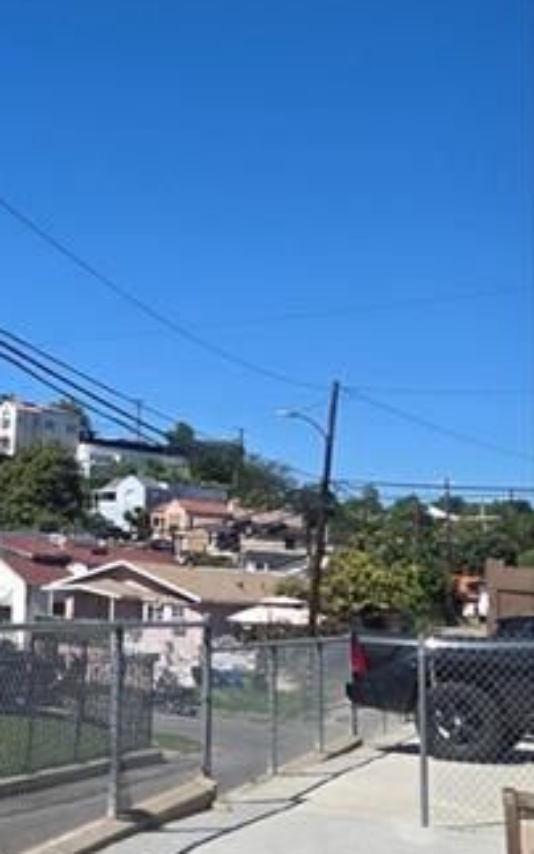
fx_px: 1350
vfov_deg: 34.9
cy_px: 320
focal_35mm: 58
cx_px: -222
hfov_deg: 19.9
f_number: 1.8
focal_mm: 5.4
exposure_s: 1/2378
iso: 25
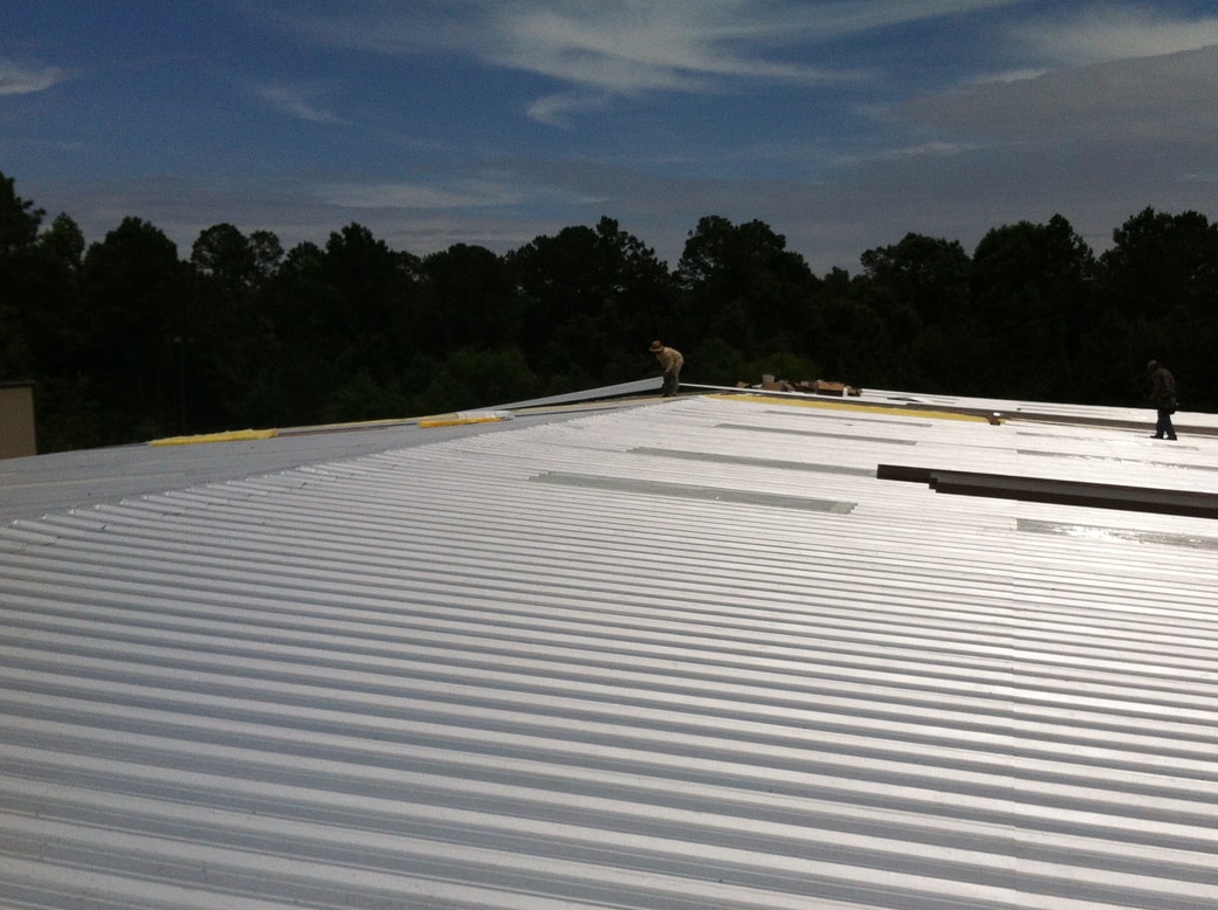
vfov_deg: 32.0
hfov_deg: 42.0
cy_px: 559
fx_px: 1581
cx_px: 691
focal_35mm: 45
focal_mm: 3.85
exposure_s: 1/7541
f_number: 2.8
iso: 100
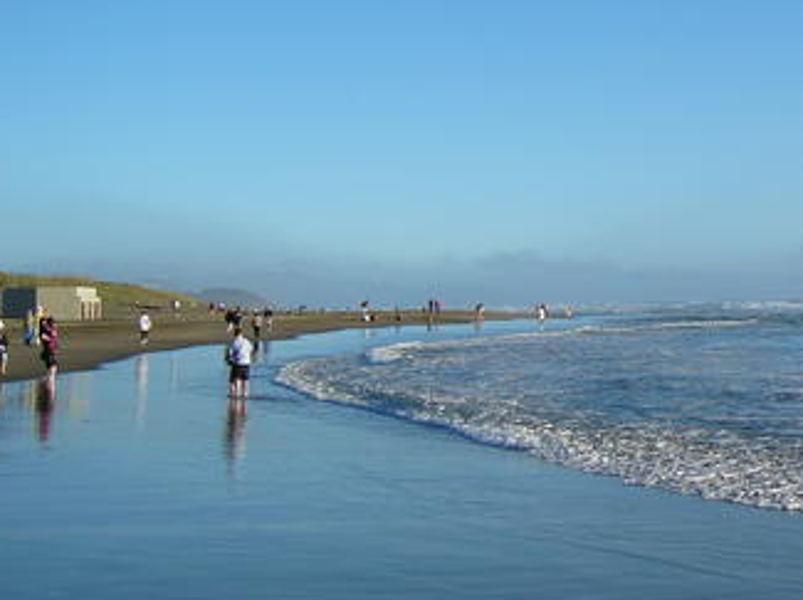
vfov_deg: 21.2
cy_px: 222
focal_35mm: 69
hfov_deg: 27.0
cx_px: 761
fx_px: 1599
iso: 50
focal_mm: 5.8
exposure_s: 1/125
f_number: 8
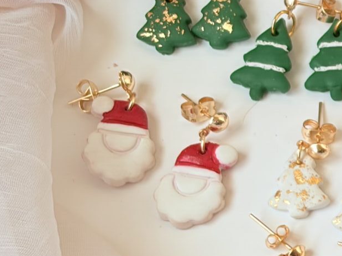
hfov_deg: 8.8
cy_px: 52
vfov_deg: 6.9
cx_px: 633
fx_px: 2124
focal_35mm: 215
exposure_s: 1/119
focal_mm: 5.96
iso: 50
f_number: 1.6
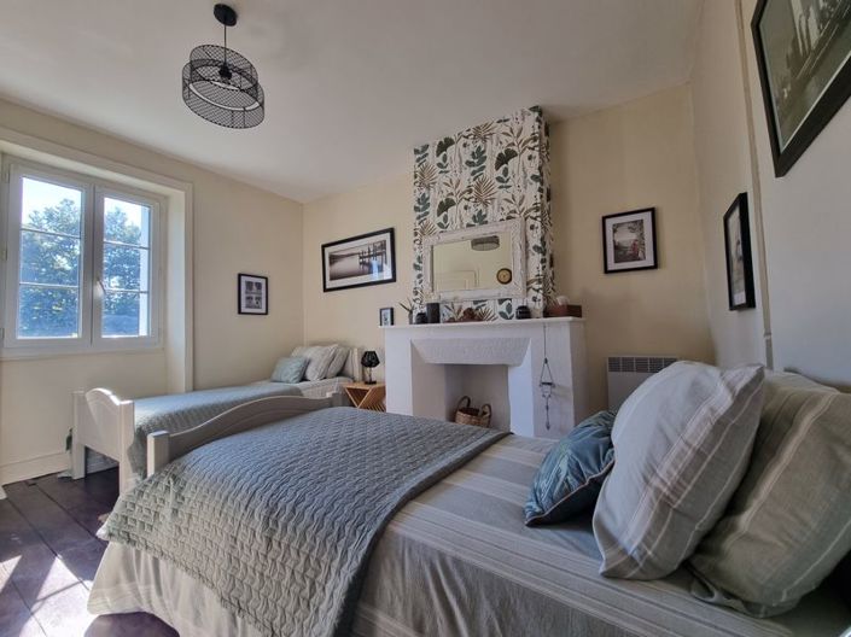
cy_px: 318
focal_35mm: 13
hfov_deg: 106.2
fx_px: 319
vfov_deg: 89.9
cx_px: 426
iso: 64
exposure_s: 1/100
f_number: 2.2
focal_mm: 2.2
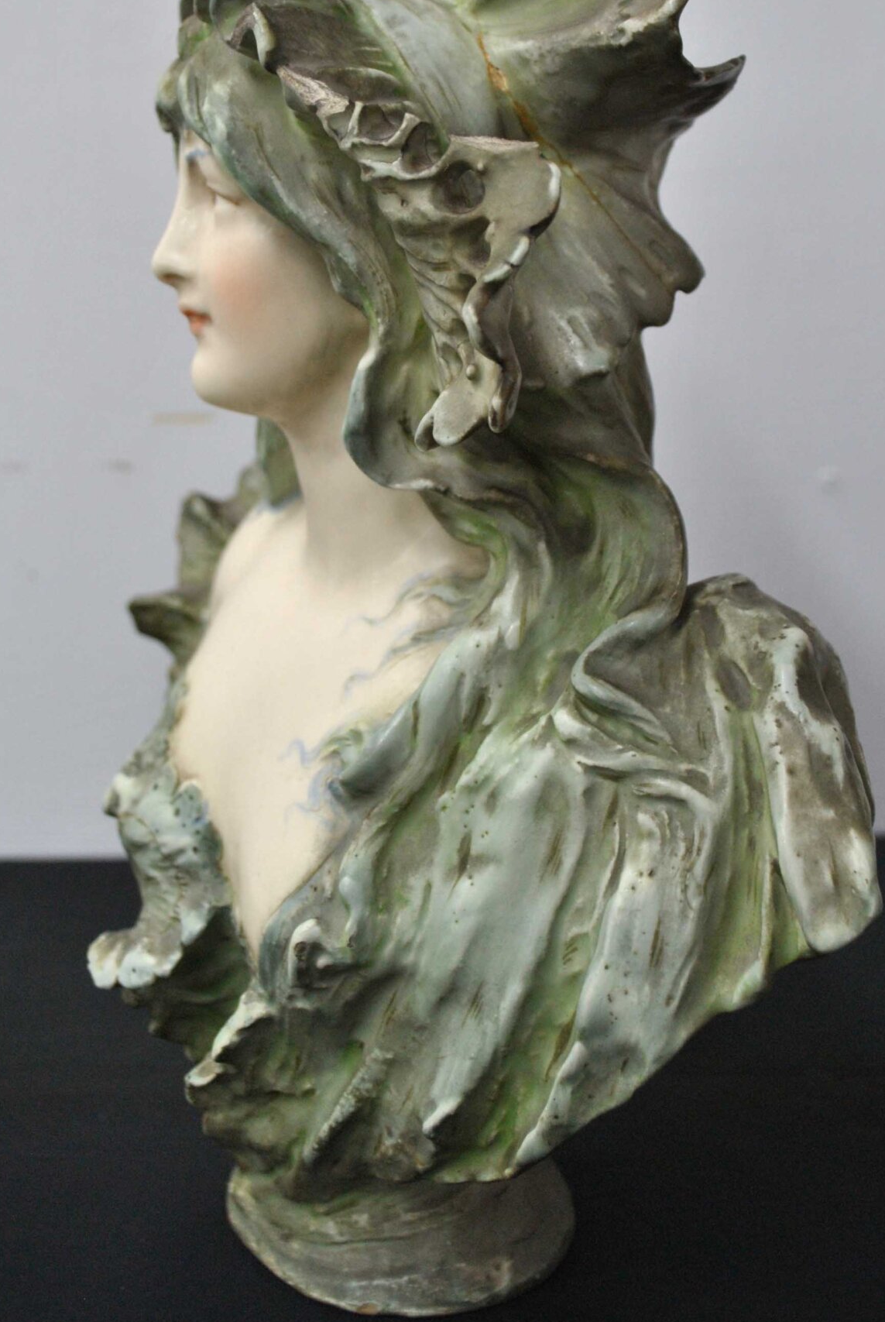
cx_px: 426
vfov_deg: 36.5
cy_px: 452
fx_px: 1985
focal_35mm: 54
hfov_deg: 25.1
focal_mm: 24
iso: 400
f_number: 4
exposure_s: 1/40
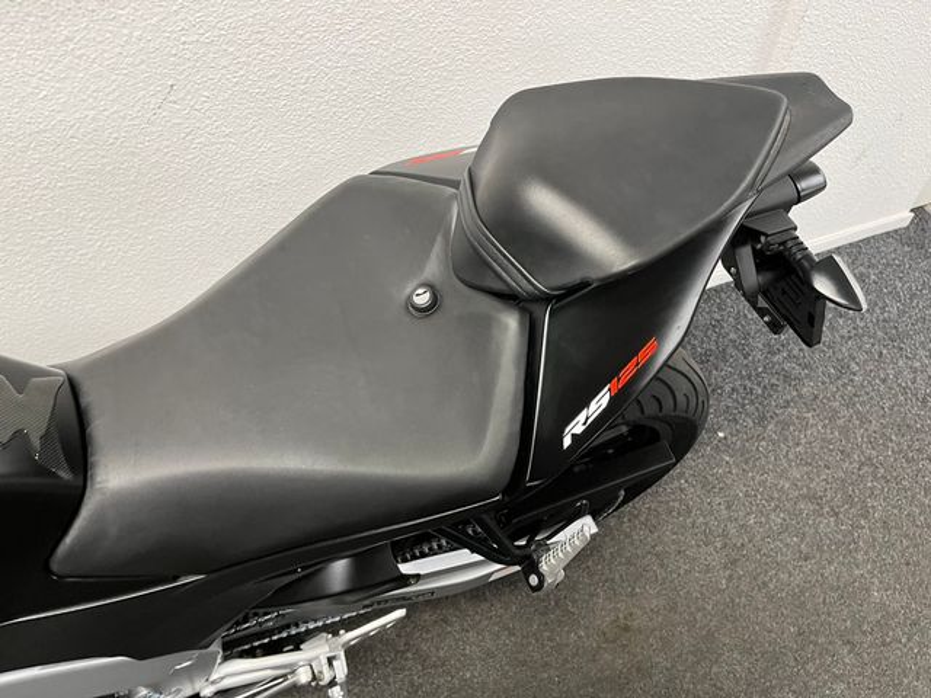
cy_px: 349
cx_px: 466
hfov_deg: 67.3
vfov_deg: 53.1
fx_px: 699
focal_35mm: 26
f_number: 1.6
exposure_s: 1/50
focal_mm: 5.1
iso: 200
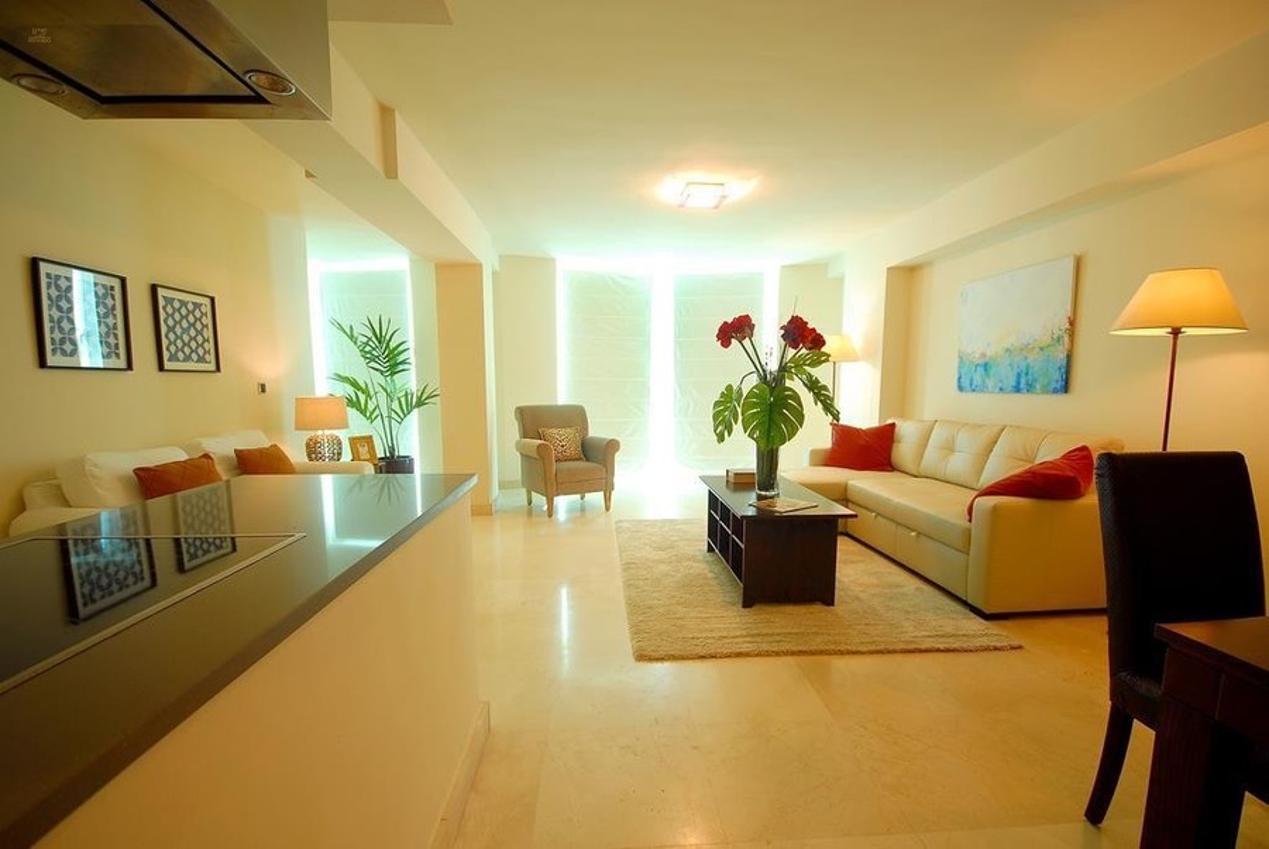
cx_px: 634
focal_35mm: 15
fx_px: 529
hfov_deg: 100.3
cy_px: 424
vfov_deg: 77.5
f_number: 4
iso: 100
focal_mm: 10
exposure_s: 1/5
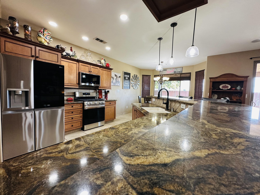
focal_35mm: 14
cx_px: 130
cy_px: 98
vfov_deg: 85.7
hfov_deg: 102.1
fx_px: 105
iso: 160
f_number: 2.2
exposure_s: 1/60
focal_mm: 2.22
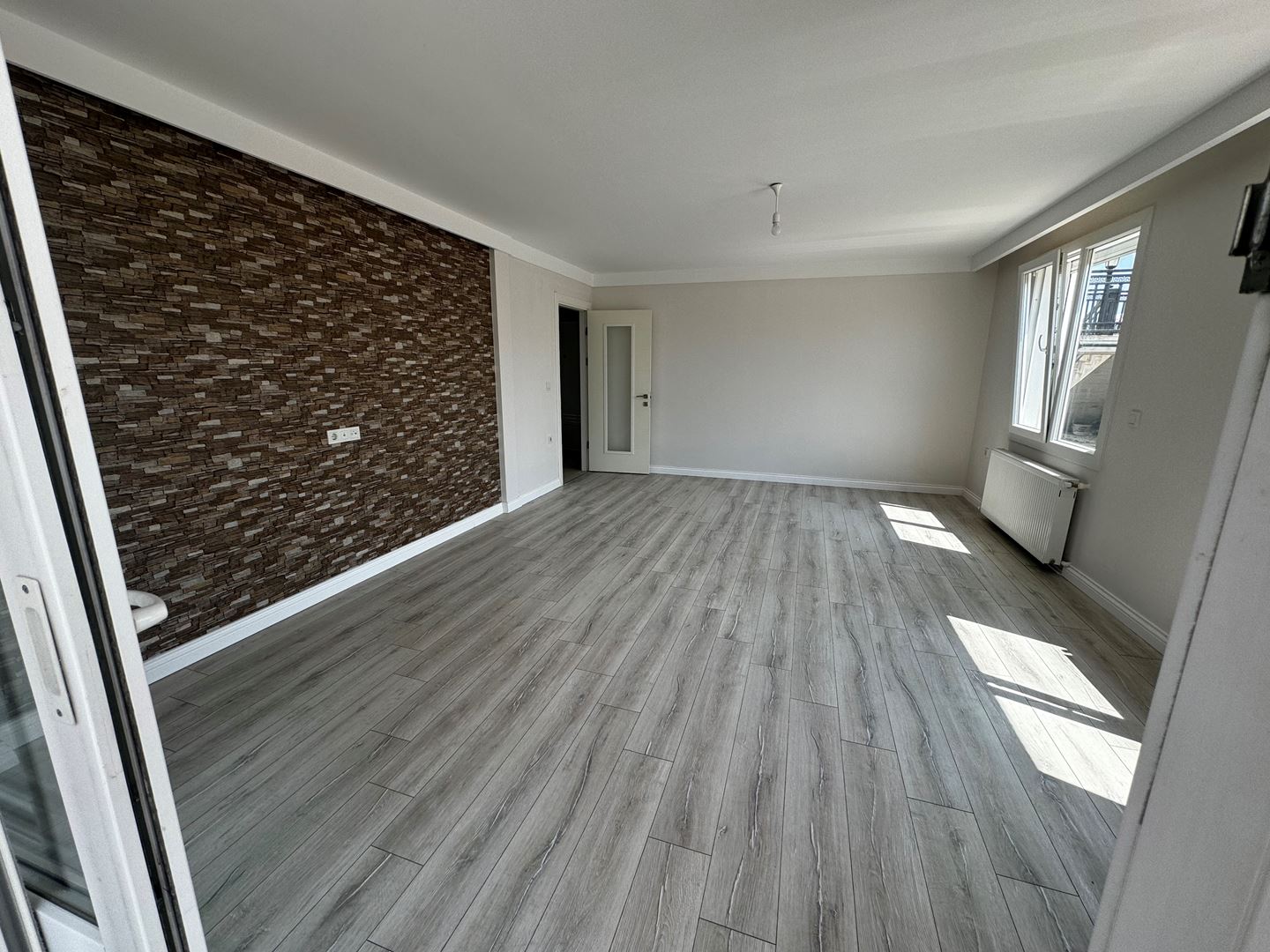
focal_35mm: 14
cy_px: 476
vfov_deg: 85.7
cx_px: 635
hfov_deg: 102.1
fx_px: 514
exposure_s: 1/297
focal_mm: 2.22
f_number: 2.2
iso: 40
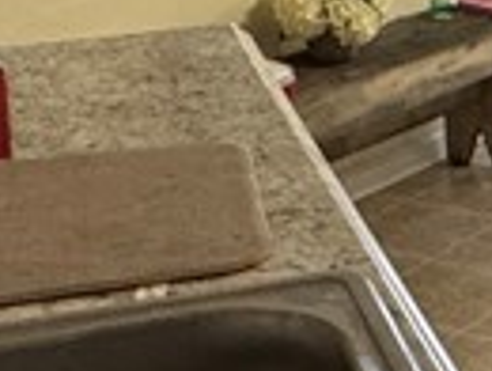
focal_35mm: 110
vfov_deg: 13.3
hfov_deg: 15.3
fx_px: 1566
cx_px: 905
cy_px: 356
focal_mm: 2.22
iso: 500
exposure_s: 1/60
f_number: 2.2
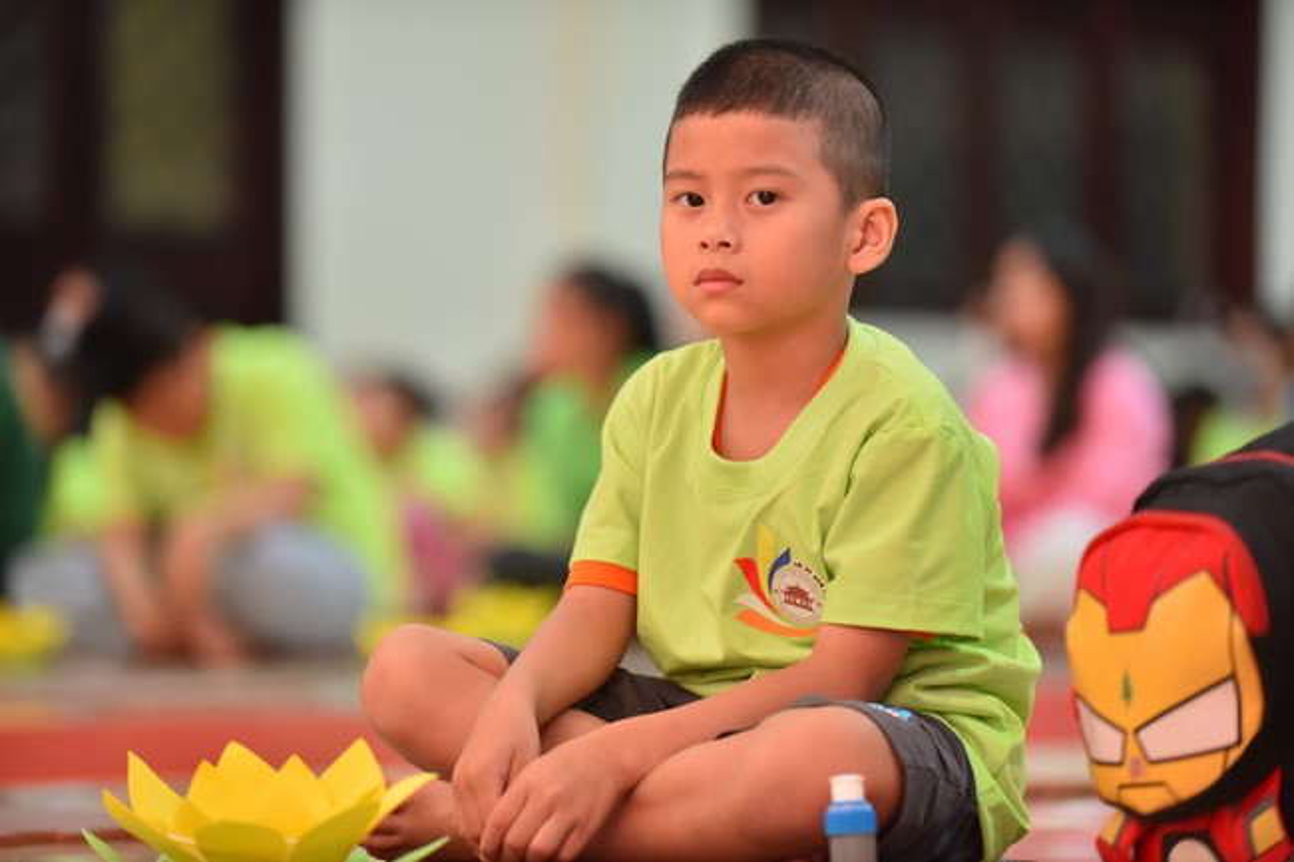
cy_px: 431
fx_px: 4851
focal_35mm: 135
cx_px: 647
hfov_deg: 15.2
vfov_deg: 10.2
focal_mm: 135
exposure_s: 1/60
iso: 640
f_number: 2.8
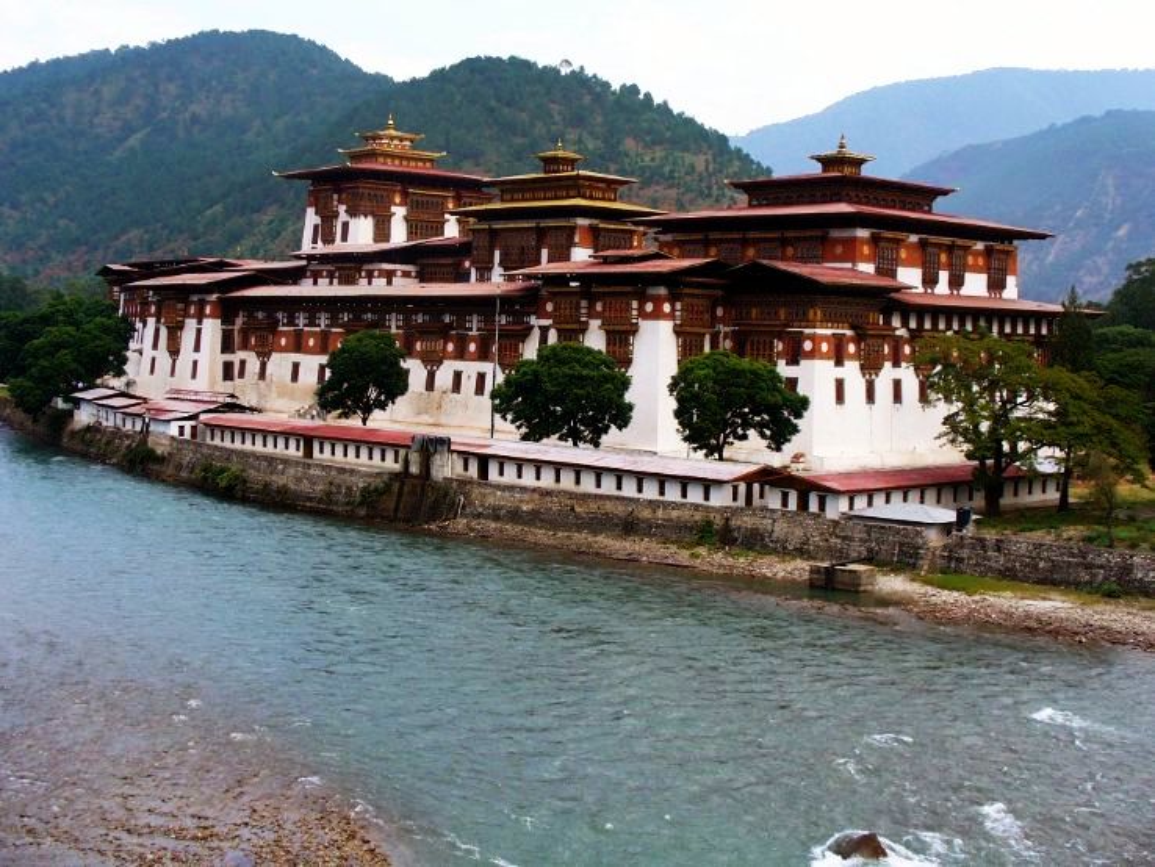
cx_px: 578
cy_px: 434
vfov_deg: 30.3
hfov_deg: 39.6
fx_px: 1602
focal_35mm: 48
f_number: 3
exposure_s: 1/320
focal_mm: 7.9
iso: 80
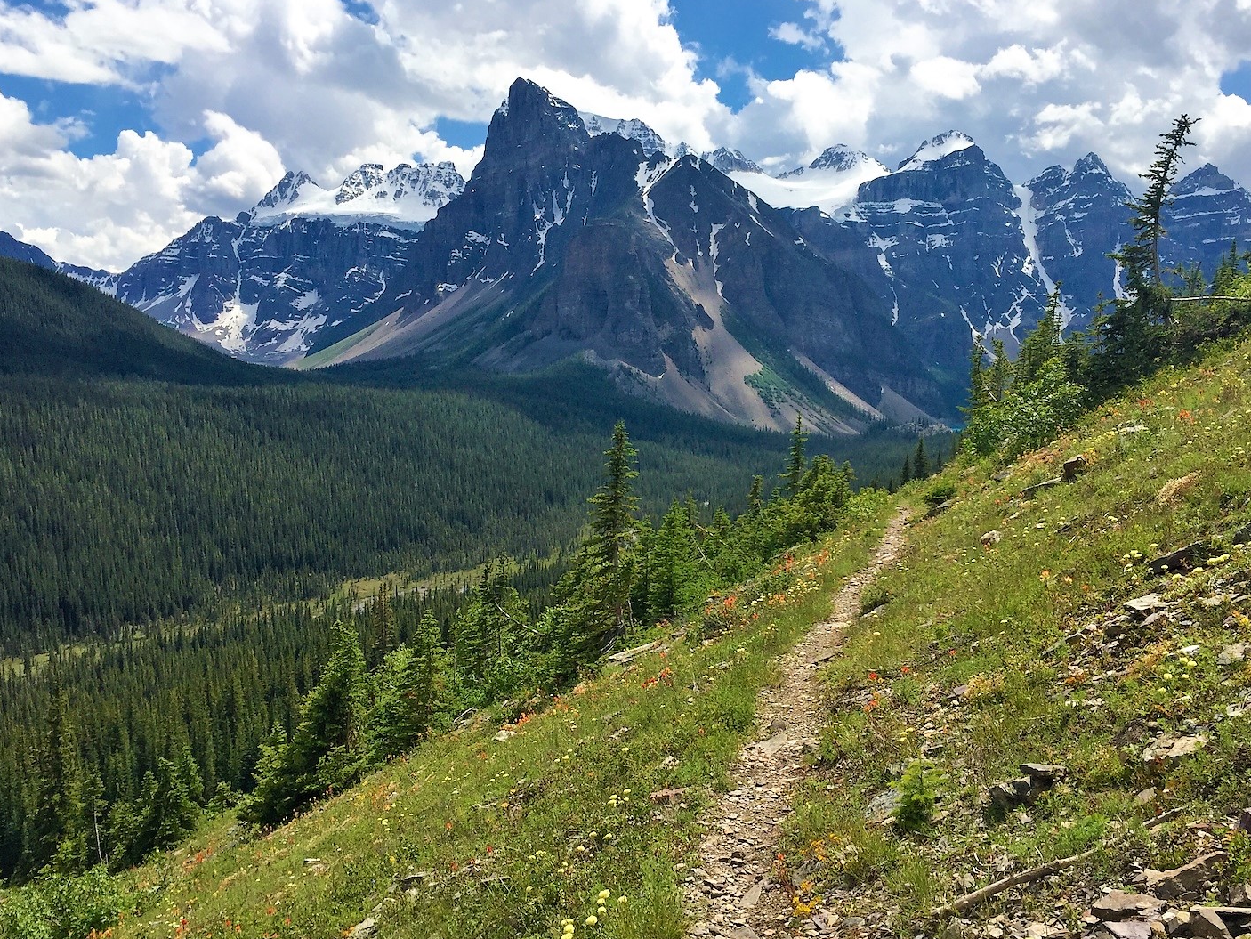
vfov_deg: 43.0
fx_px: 1193
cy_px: 470
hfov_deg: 55.3
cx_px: 682
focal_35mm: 33
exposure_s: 1/3300
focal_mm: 4.15
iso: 32
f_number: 2.2
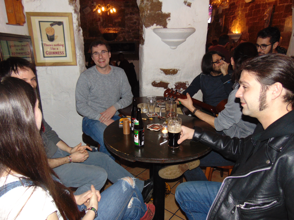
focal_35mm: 25
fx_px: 212
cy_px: 110
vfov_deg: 54.9
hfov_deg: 69.4
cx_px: 147
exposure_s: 1/8
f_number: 3
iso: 200
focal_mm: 4.5
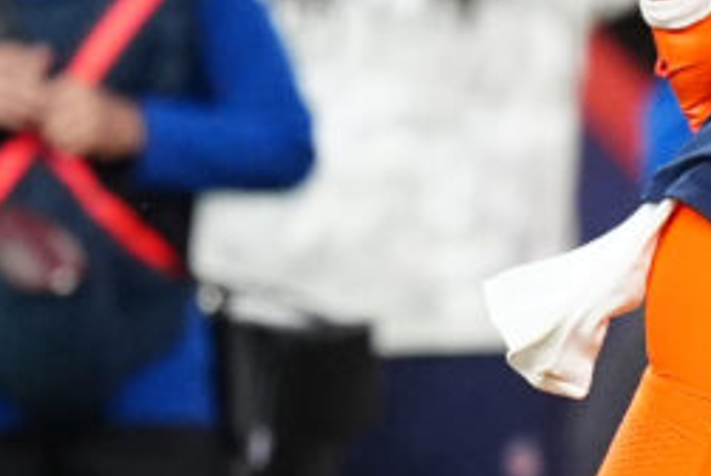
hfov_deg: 0.8
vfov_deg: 0.6
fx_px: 48324
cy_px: 279
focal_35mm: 2444
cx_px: 974
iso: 4000
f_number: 2.8
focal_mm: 400
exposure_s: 1/3200
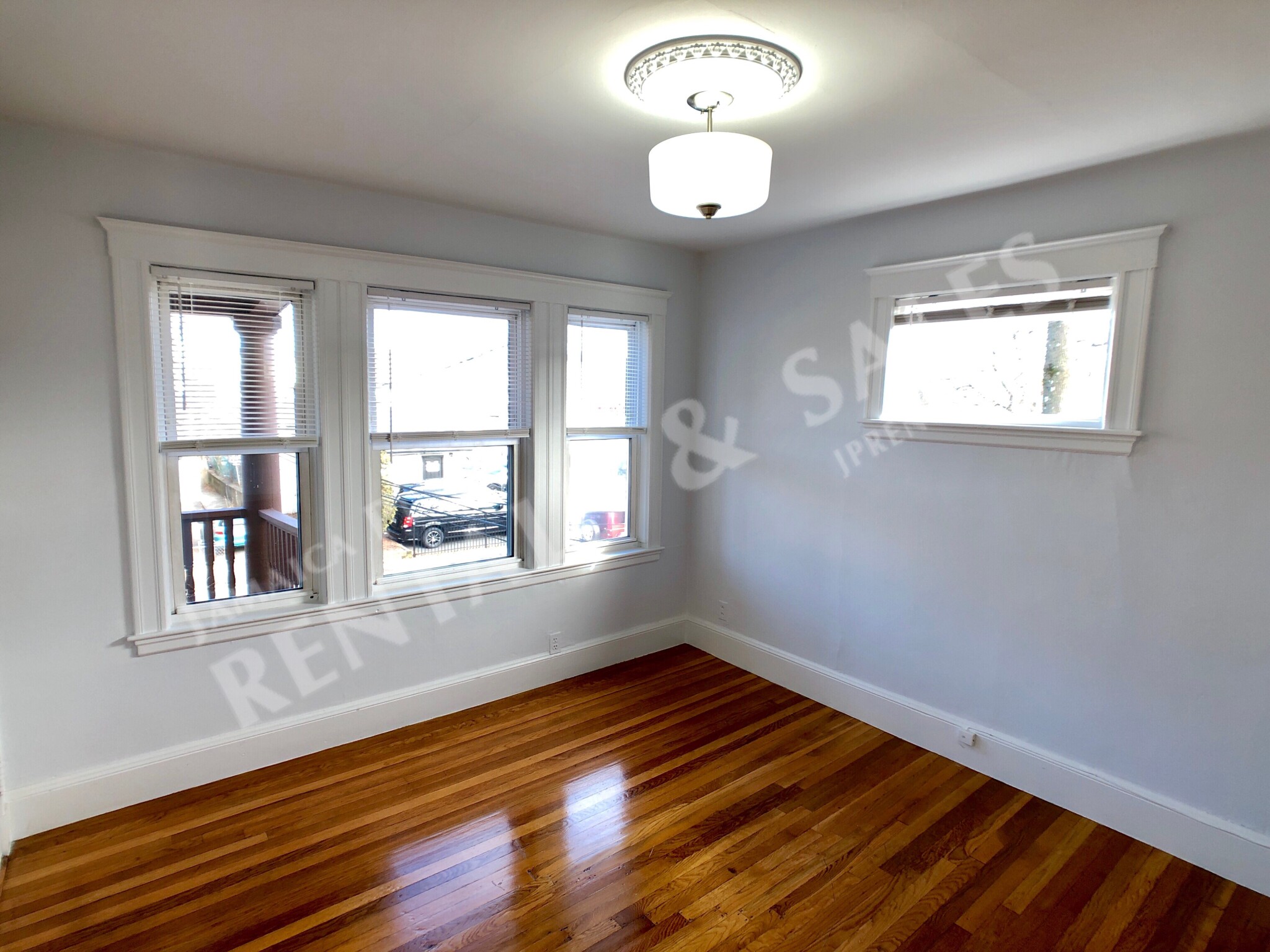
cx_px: 635
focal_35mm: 28
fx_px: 1027
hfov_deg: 63.4
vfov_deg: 49.7
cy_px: 476
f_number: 1.8
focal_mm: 3.99
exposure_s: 1/30
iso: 25
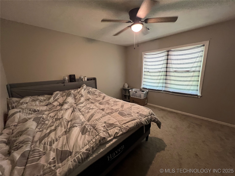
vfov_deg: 89.9
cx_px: 118
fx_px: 88
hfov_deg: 106.2
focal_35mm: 13
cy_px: 88
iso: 500
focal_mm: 1.57
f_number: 1.8
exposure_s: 1/60
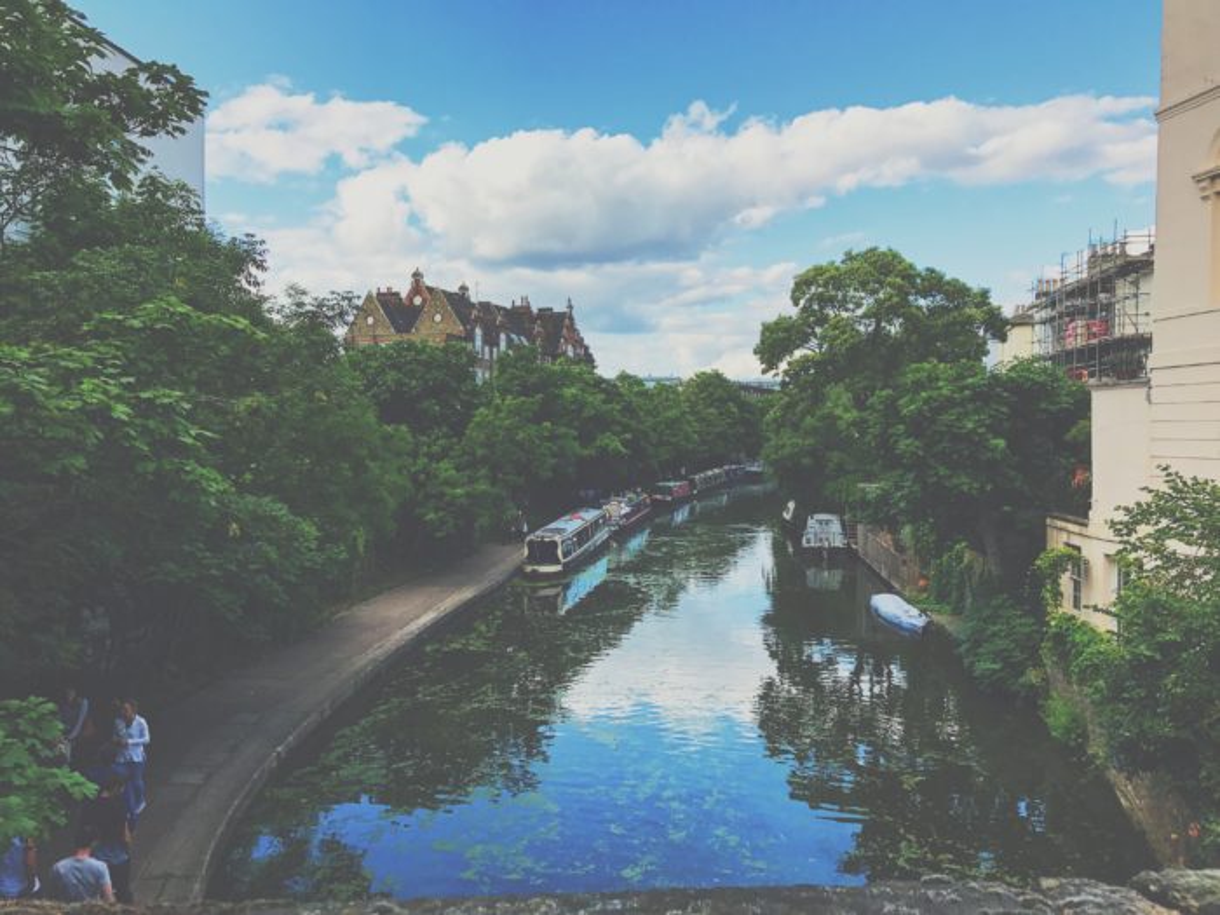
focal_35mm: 28
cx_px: 610
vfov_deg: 49.7
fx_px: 987
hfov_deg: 63.4
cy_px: 458
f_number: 1.8
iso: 20
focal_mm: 3.99
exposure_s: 1/1429
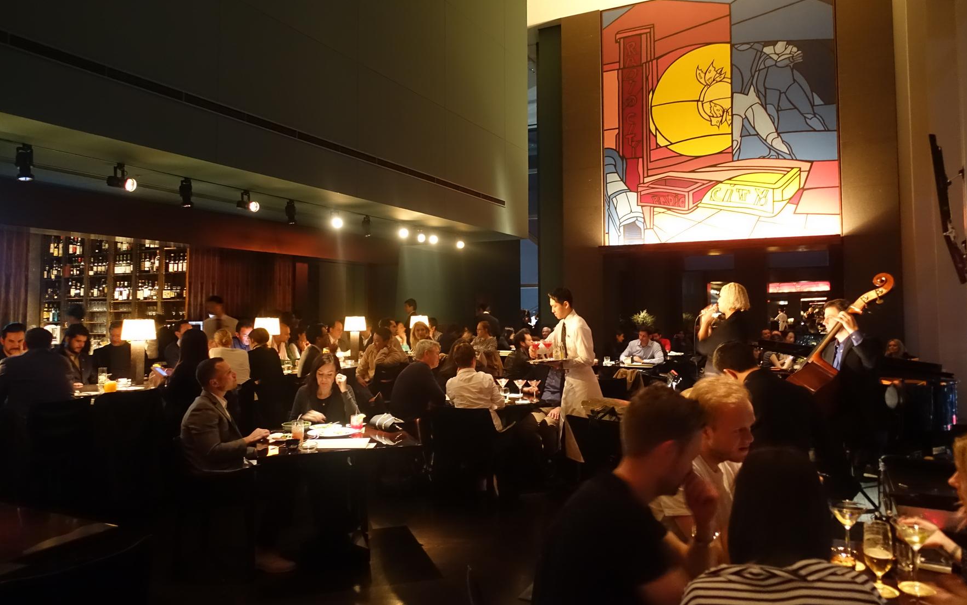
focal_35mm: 25
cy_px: 276
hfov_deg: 72.5
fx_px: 659
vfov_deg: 49.2
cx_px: 476
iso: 2000
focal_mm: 8.8
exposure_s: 1/8
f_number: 1.8
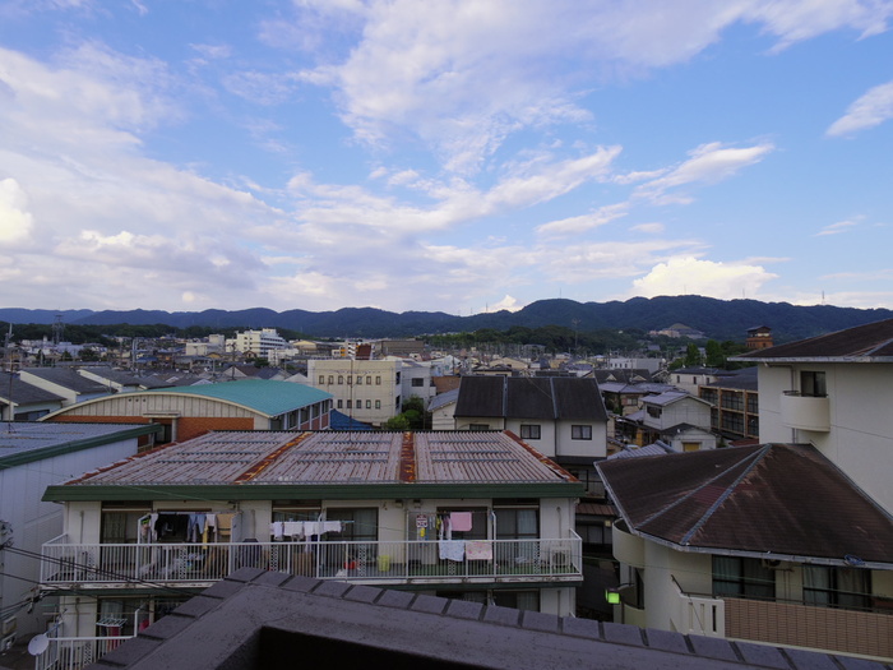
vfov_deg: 74.7
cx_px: 446
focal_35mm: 17
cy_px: 335
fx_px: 439
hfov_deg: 91.0
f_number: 4.5
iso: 200
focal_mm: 3.8
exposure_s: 1/400
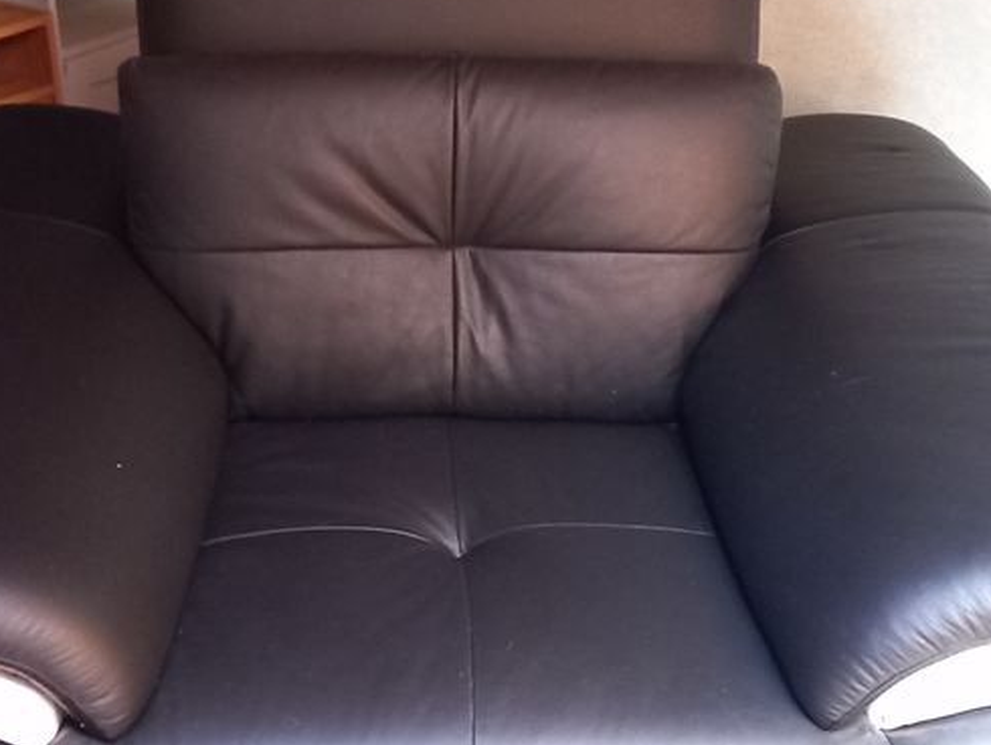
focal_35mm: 51
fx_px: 1461
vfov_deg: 28.6
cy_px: 405
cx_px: 449
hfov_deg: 37.4
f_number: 2
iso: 1250
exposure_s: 1/15
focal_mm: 4.6
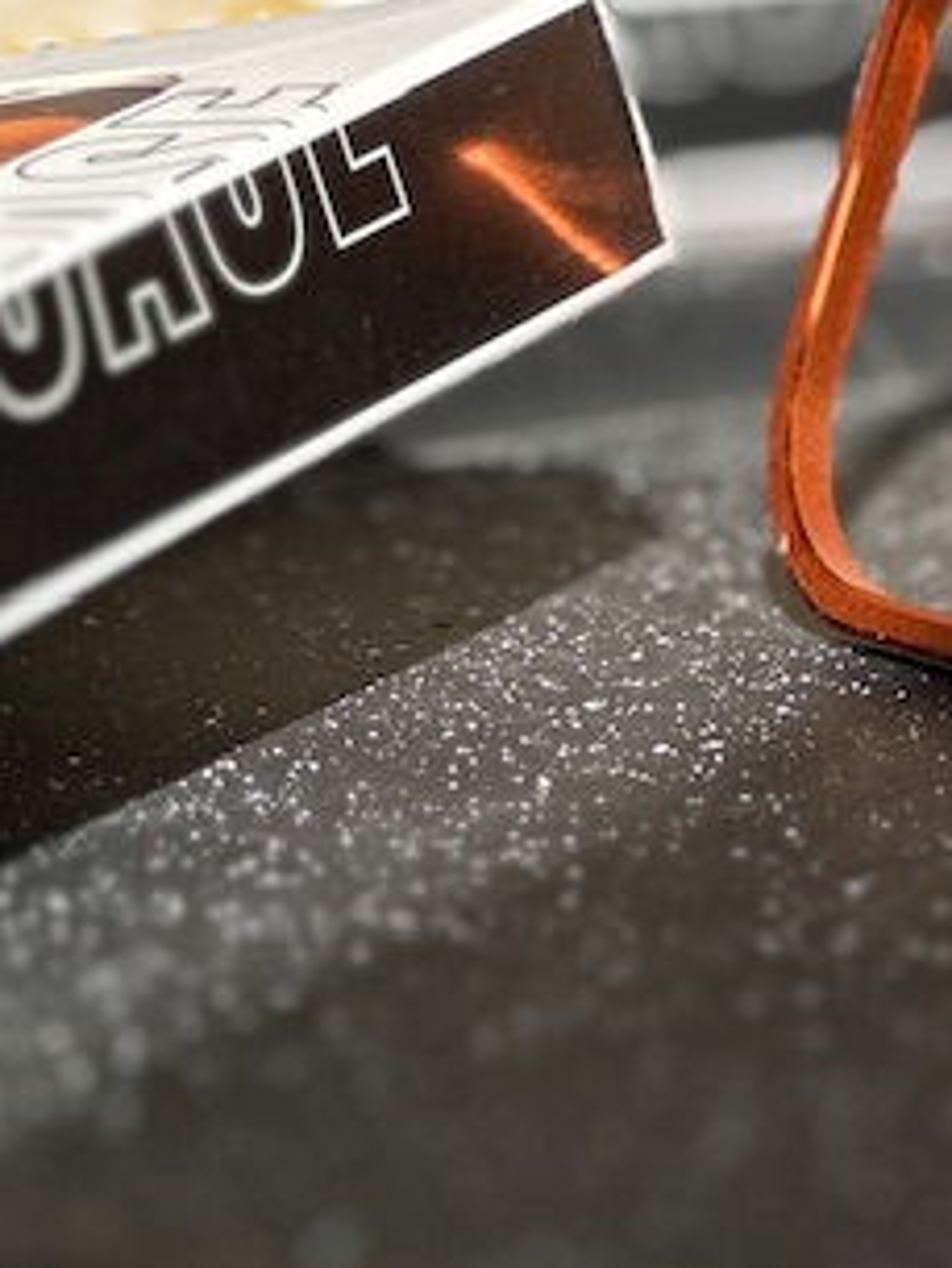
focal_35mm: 323
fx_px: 11836
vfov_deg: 6.1
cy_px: -104
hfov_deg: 4.6
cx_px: 1517
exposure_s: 1/286
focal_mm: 9
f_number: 2.8
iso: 25
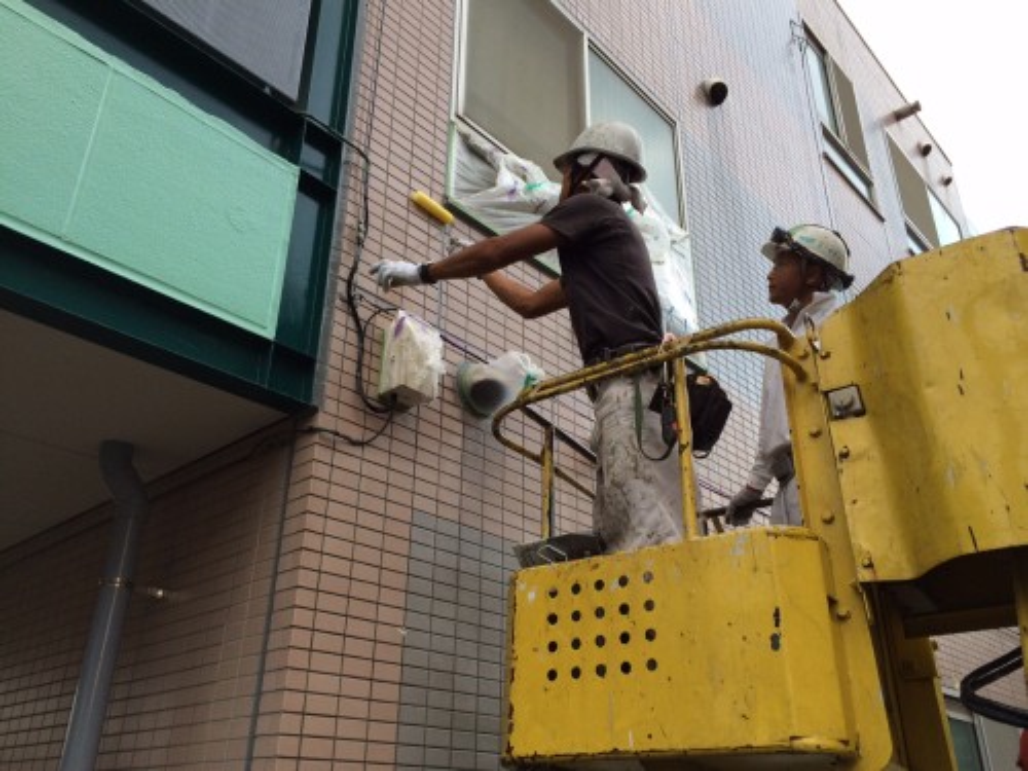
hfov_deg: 60.0
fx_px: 891
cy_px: 386
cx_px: 514
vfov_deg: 46.8
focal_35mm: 30
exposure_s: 1/120
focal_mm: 4.12
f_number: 2.2
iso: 50
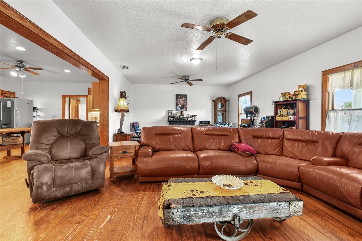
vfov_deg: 77.3
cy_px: 120
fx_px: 151
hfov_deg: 100.4
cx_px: 181
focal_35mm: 15
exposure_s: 3
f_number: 7.1
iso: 100
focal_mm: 10
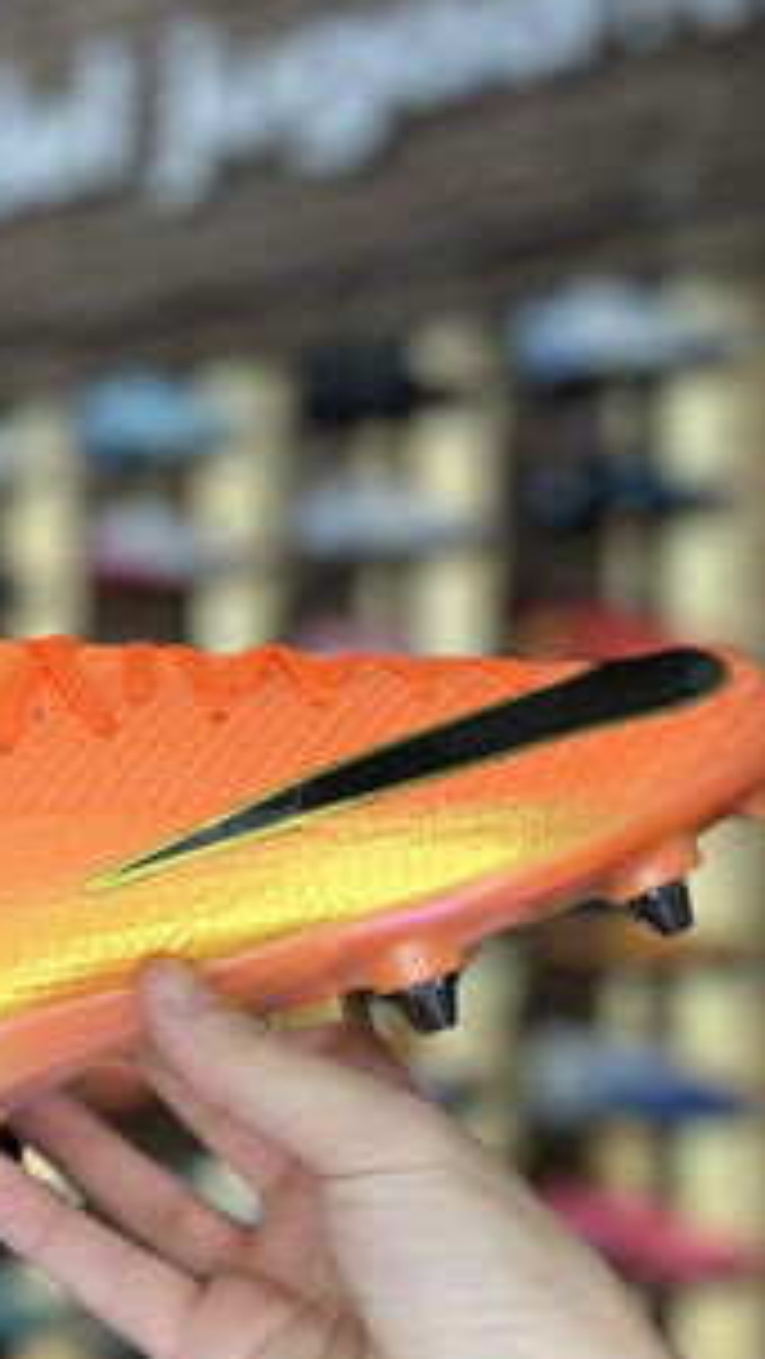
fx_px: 1802
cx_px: 158
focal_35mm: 50
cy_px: 898
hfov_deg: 23.6
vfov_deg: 40.8
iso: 40
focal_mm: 5.7
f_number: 1.5
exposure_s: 1/106
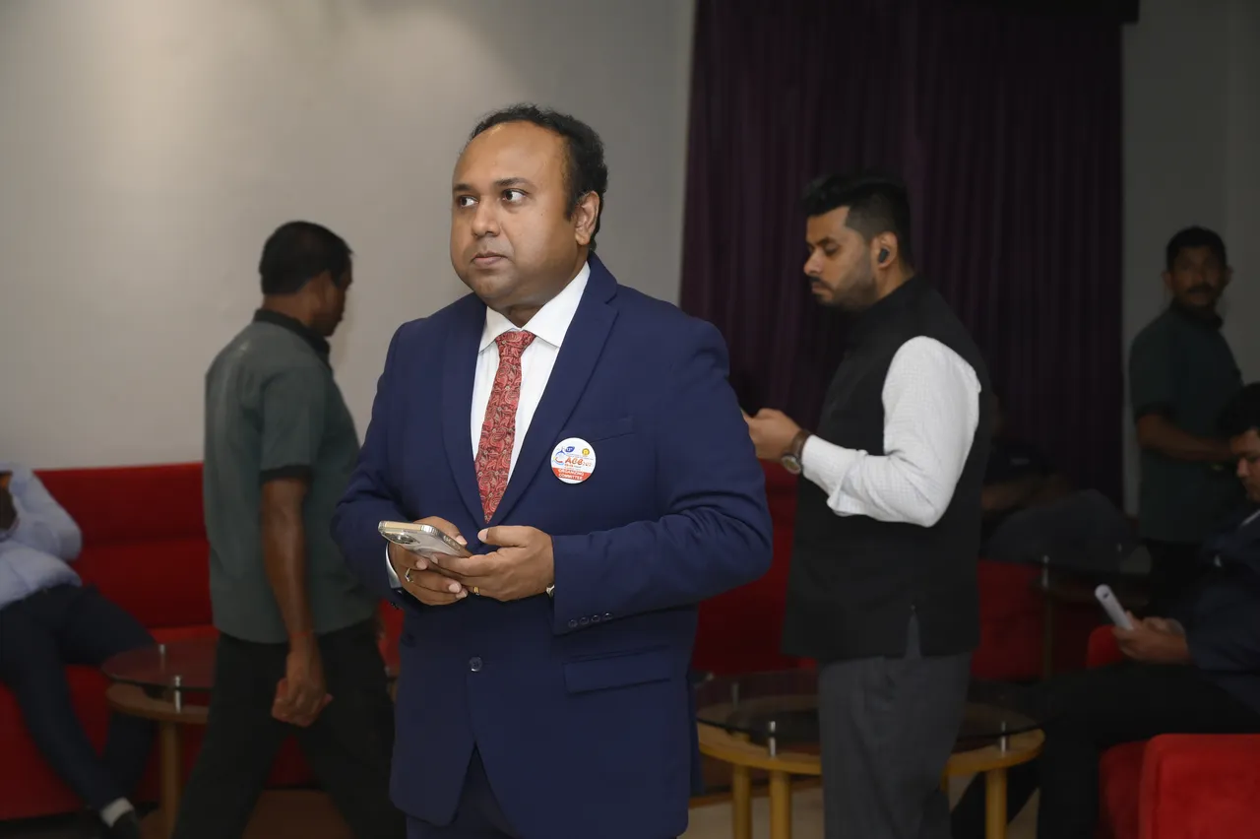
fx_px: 1959
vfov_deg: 24.2
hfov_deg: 35.7
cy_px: 420
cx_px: 630
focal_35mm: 56
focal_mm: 56
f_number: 4
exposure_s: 1/160
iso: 1250
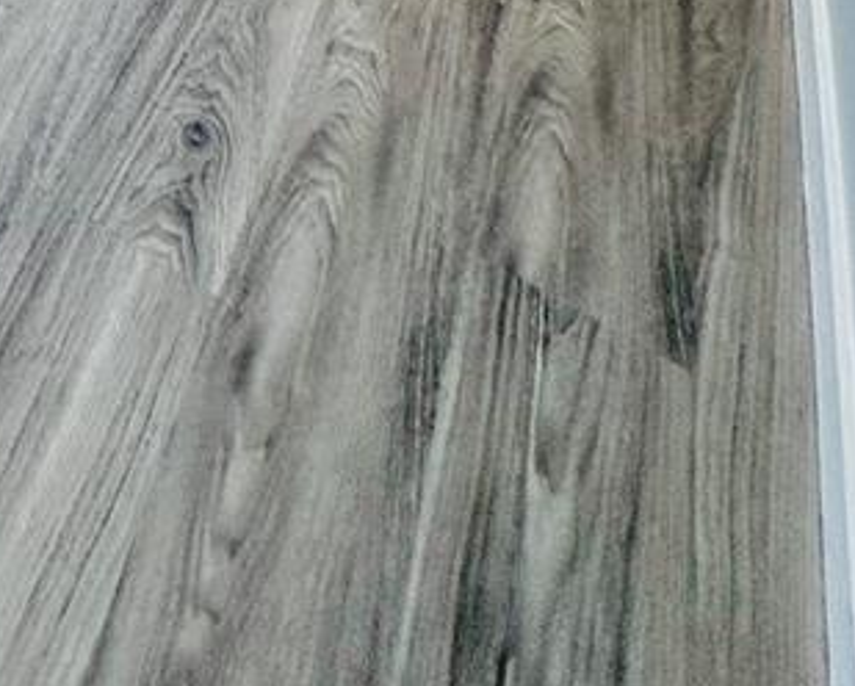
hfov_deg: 28.1
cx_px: -302
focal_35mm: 53
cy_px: -835
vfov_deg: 16.7
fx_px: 1343
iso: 40
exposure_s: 1/379
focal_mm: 2.22
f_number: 2.2
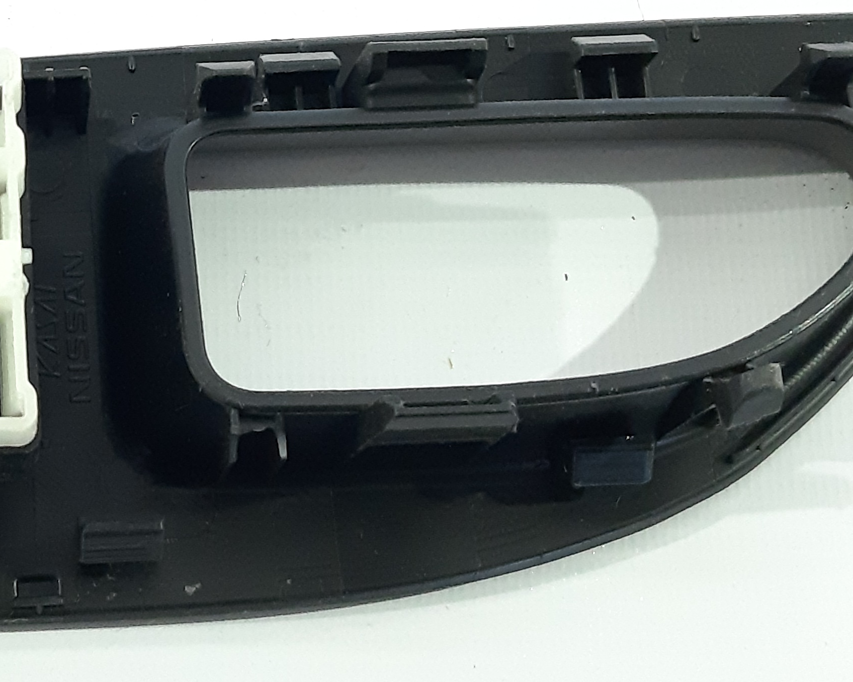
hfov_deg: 21.1
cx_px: 30
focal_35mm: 88
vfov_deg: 17.3
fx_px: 2222
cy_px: 157
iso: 320
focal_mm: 3.93
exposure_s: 1/50
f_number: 1.7
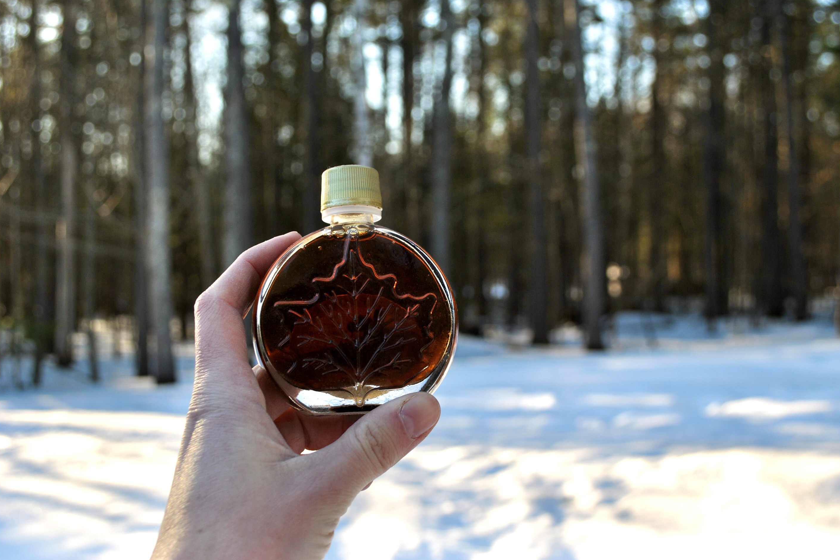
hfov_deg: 42.7
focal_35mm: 46
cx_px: 425
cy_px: 276
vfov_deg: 29.2
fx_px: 1073
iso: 100
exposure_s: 1/125
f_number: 5.6
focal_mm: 30
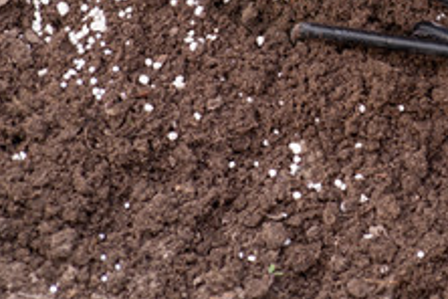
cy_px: 3
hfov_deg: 9.1
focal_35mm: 225
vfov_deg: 6.1
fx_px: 2800
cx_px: 408
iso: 400
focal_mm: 100
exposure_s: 1/320
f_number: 5.6
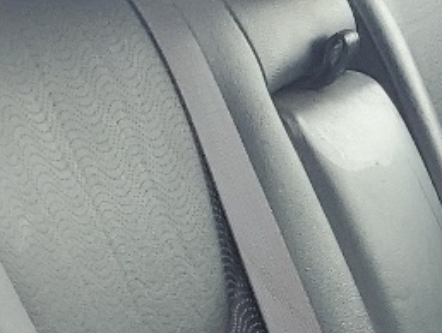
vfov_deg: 8.8
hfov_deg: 10.9
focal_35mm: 161
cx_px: 968
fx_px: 2058
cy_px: 639
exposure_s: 1/233
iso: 50
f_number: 1.5
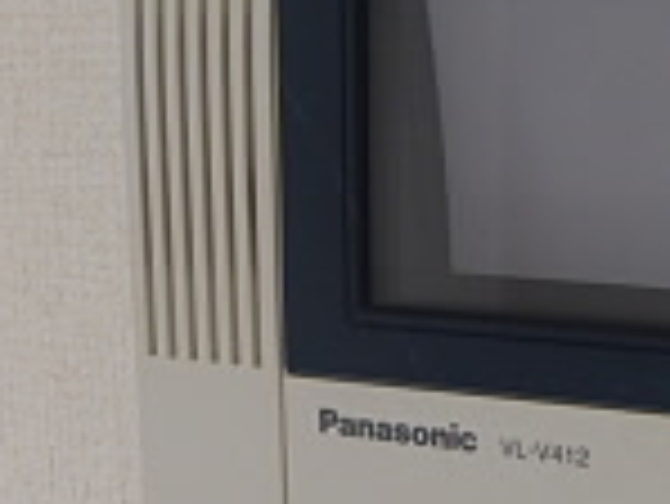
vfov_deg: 19.6
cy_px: 434
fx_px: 1433
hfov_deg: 26.0
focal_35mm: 74
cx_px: 501
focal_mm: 4.5
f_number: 3.1
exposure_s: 1/60
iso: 160
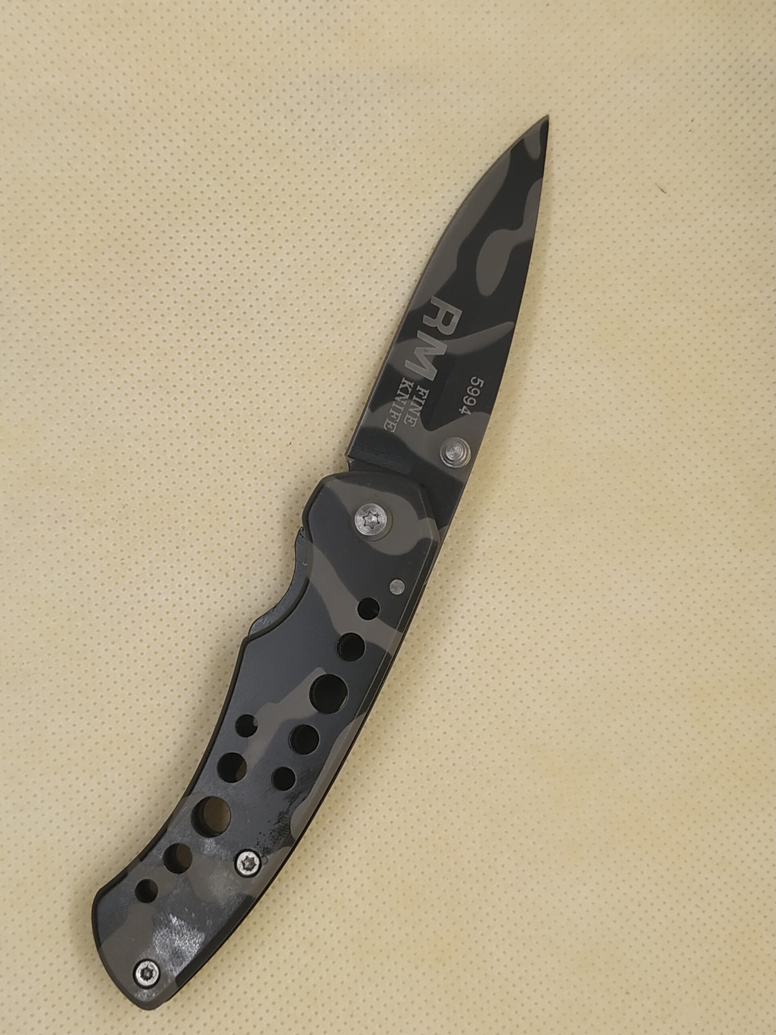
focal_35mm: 24
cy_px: 518
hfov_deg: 56.8
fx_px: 717
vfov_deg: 71.6
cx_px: 388
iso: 100
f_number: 1.9
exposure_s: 1/193
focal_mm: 3.94
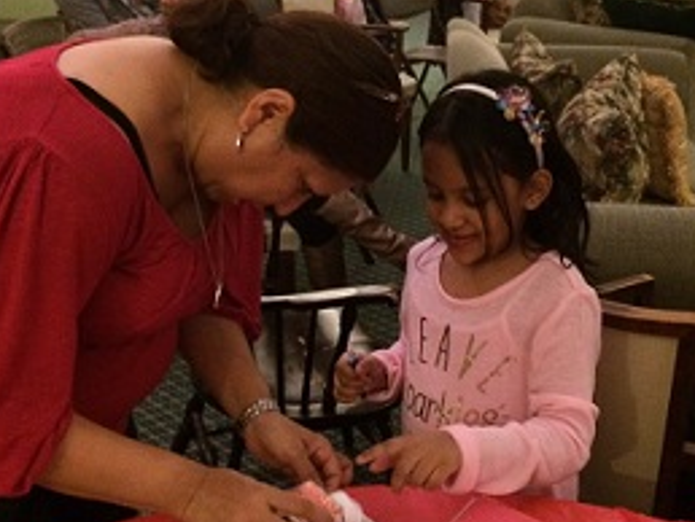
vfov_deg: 31.6
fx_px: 924
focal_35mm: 46
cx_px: 345
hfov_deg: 41.2
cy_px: 253
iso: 400
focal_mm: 4.15
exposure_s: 1/15
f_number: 2.2
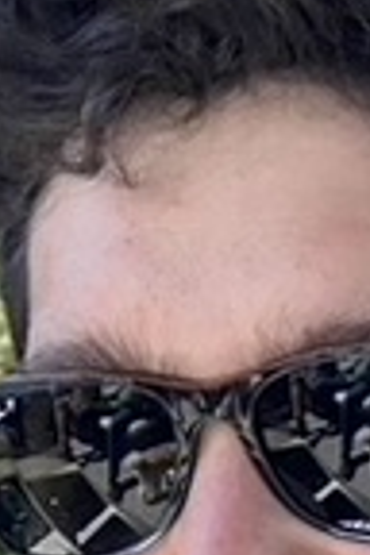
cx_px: 139
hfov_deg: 3.6
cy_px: 1233
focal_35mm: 384
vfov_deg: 5.2
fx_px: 5920
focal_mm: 6
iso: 20
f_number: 2
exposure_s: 1/510
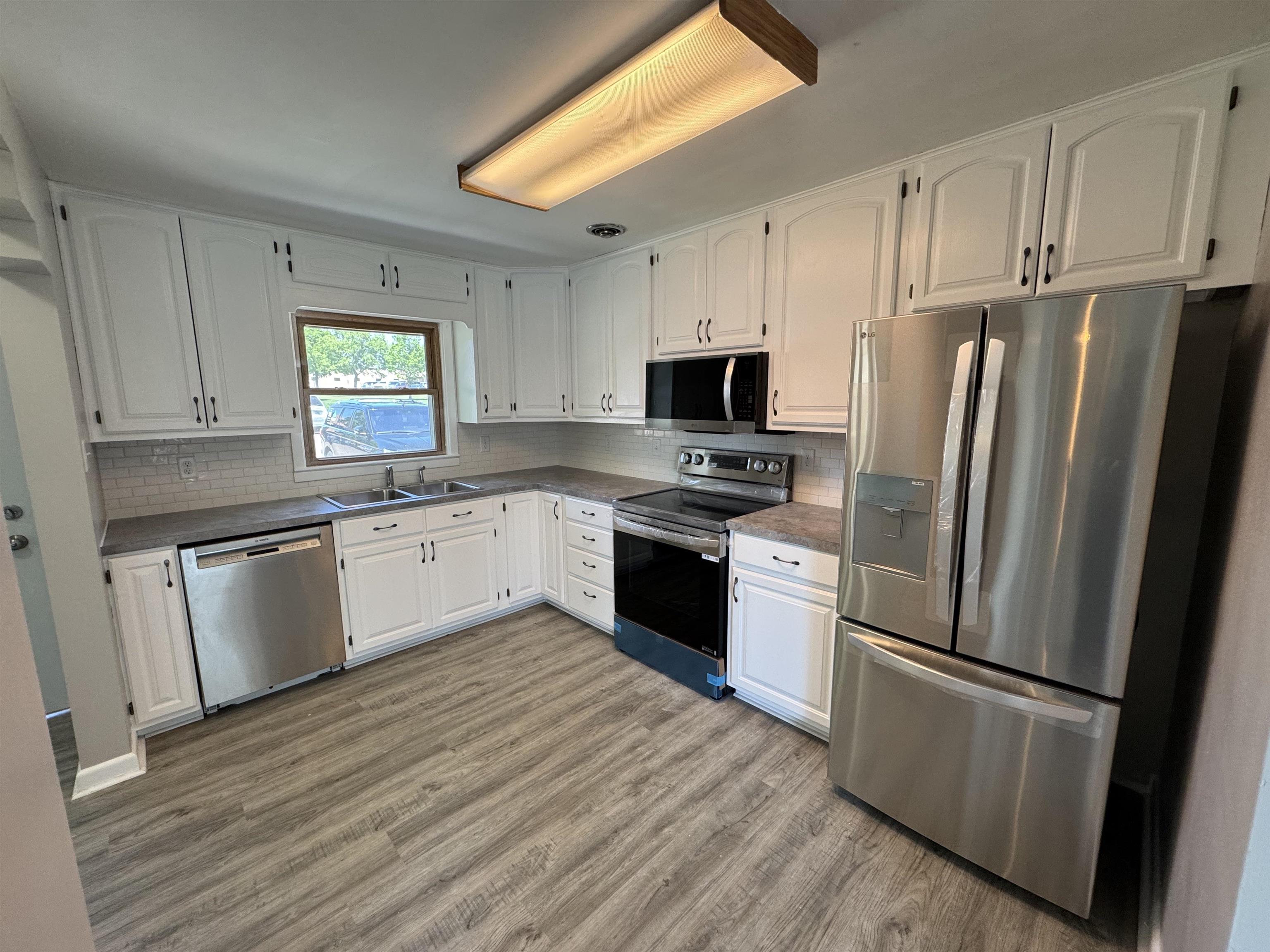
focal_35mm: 14
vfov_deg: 85.7
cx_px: 635
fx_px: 514
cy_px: 476
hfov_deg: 102.1
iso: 160
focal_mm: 2.22
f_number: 2.2
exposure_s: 1/120
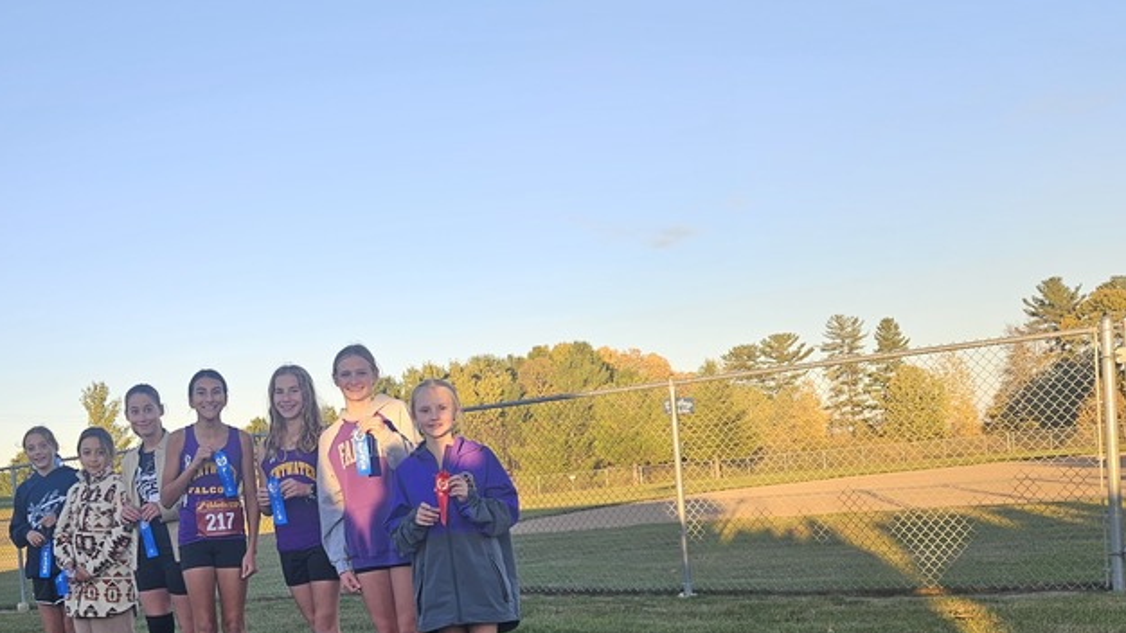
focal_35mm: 41
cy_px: 516
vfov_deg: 28.3
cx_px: 266
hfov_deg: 47.4
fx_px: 1224
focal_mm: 5.4
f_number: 1.8
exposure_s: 1/330
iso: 25
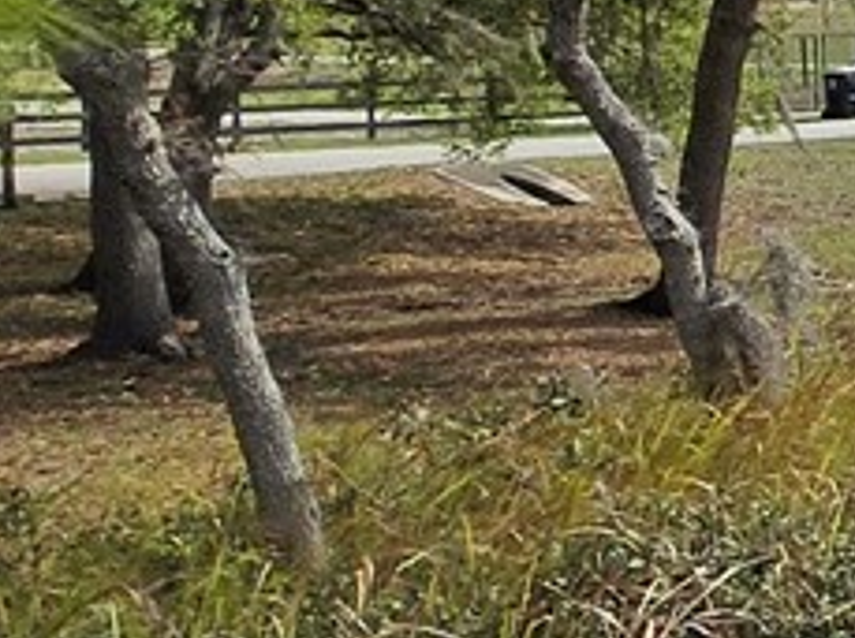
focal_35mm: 91
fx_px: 2244
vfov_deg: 16.0
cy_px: 97
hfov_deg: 14.5
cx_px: 2027
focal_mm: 1.7
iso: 25
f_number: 2.2
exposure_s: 1/2105
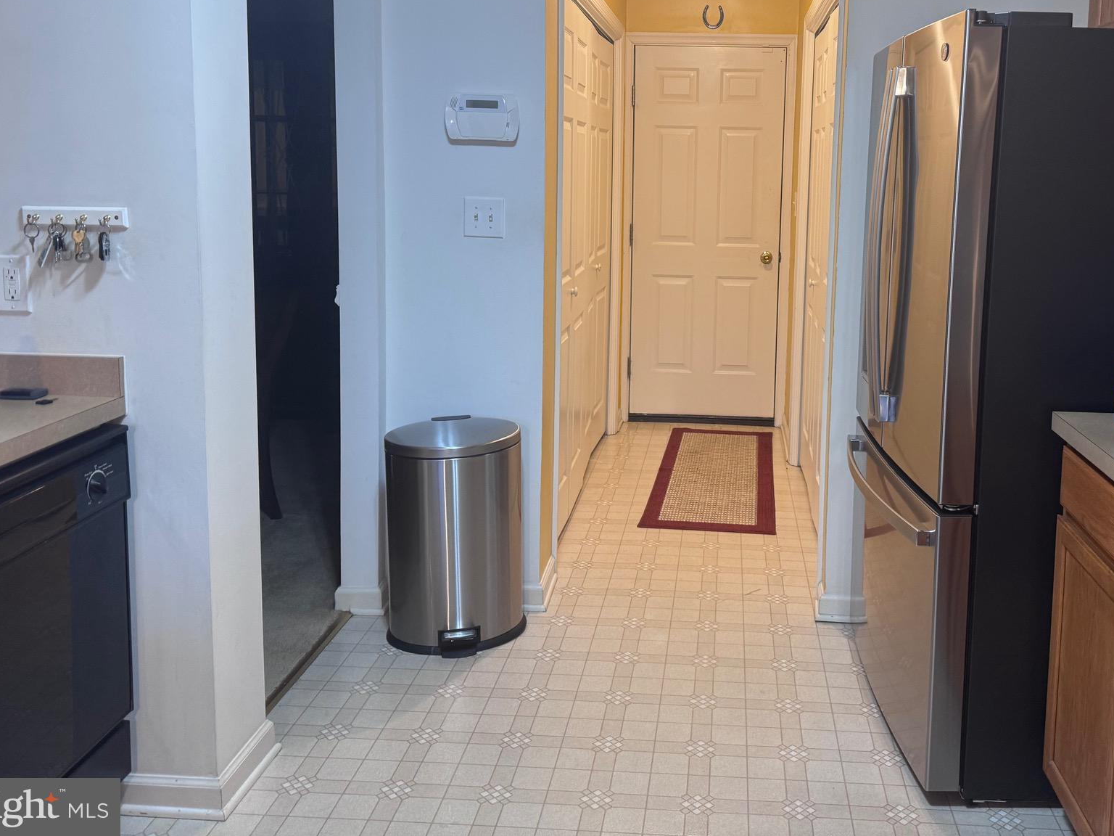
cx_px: 682
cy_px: 280
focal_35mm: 32
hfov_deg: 56.3
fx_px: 1030
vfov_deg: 43.6
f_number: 1.78
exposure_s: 1/60
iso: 125
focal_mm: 6.76
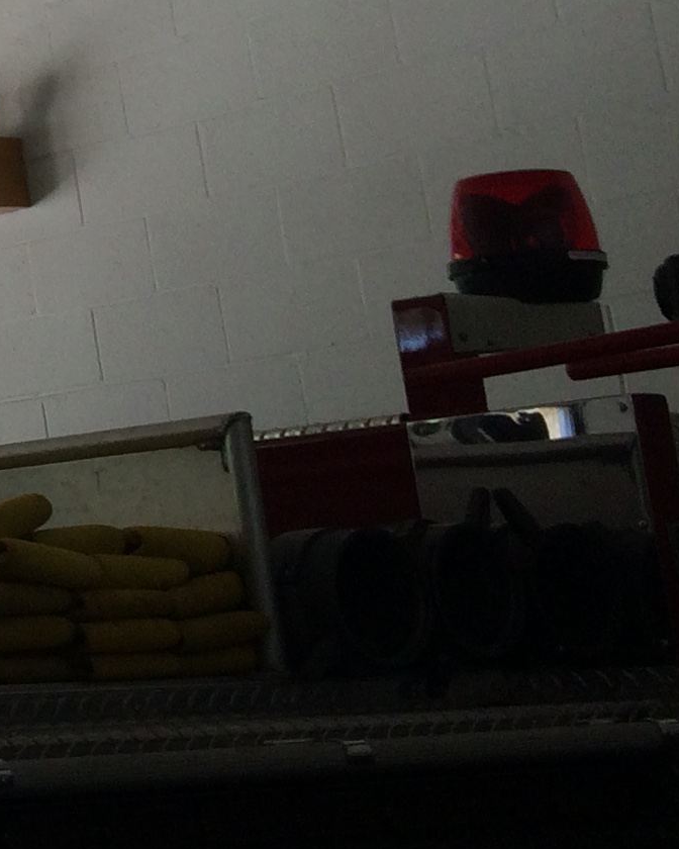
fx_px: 2763
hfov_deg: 11.6
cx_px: -949
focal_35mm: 110
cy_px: -60
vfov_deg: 17.0
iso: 50
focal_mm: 4.15
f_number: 2.2
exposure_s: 1/60
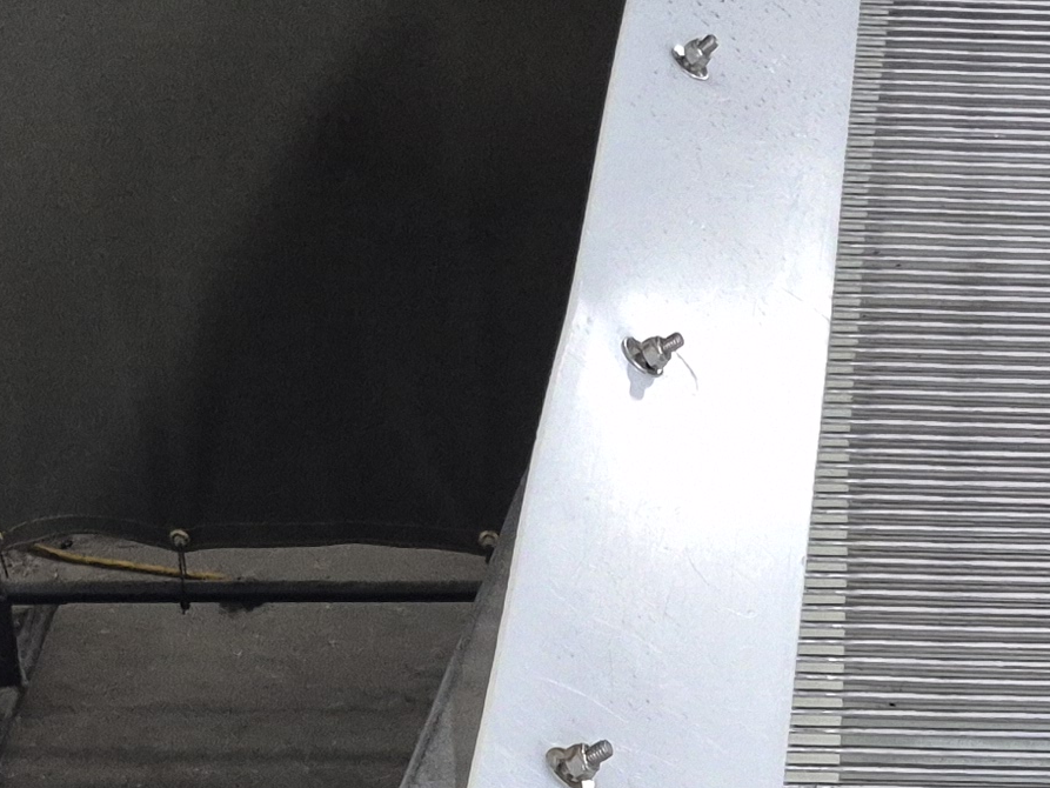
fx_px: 3125
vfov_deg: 13.4
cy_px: 1248
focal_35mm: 103
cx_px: 965
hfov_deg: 18.7
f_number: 1.8
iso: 400
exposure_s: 1/120
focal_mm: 5.4
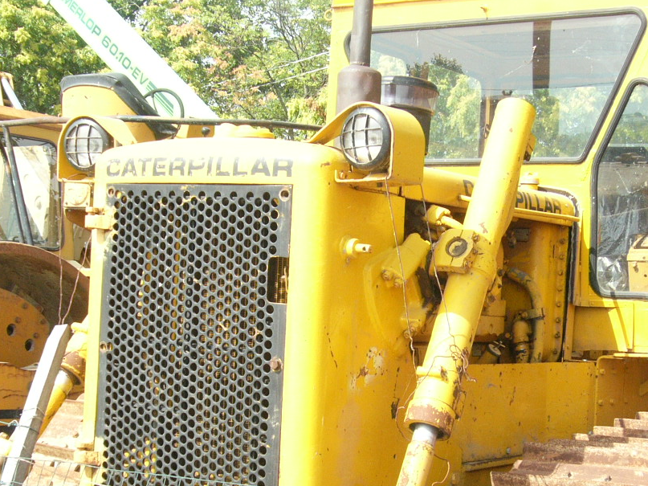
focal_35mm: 73
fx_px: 1366
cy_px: 319
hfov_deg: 26.7
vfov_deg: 20.1
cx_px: 337
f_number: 9
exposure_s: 1/50
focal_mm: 7.6
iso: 100
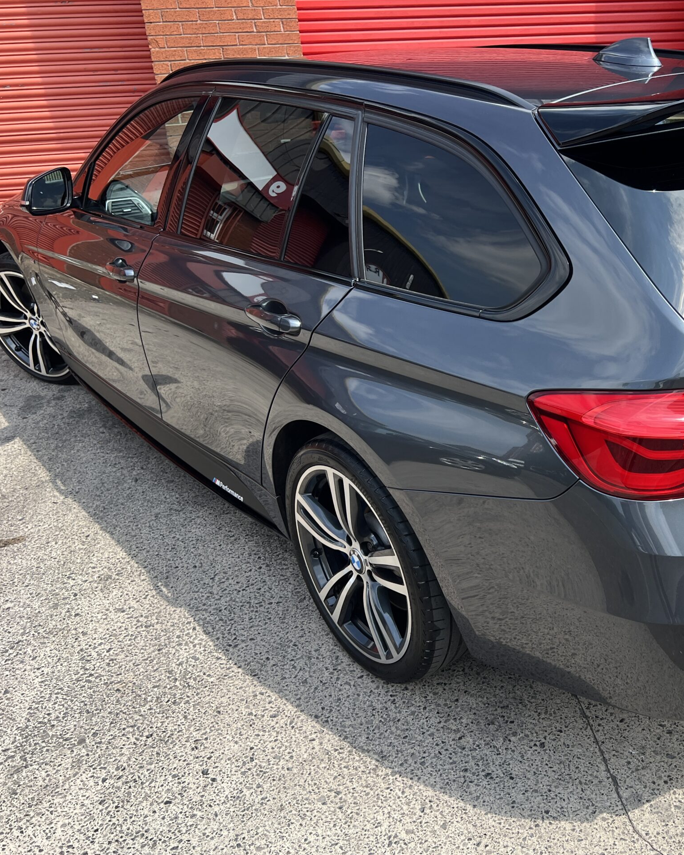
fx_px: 860
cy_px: 427
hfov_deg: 42.0
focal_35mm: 34
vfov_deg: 52.8
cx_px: 514
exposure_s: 1/1266
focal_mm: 5.7
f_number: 1.5
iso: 50
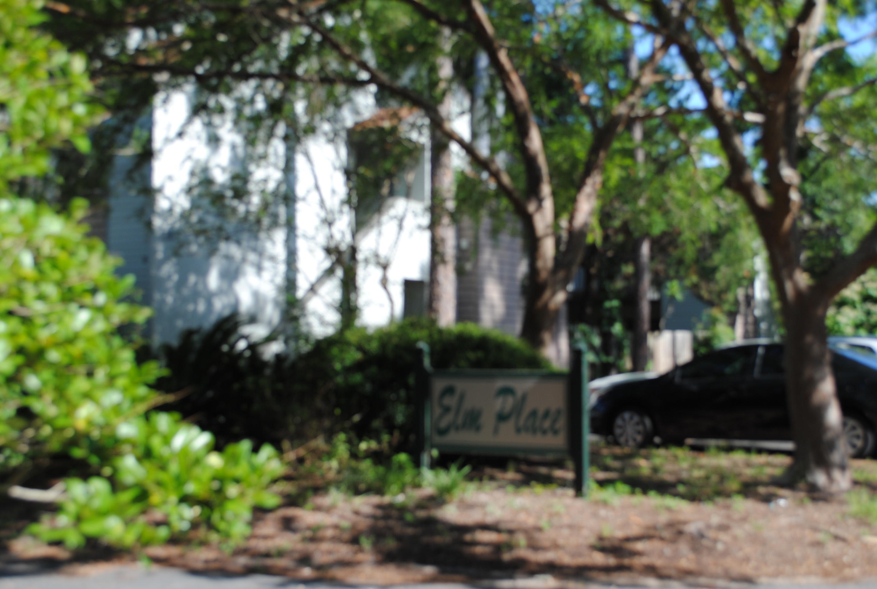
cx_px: 438
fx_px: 1172
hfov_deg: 41.0
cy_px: 294
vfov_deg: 28.2
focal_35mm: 48
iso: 100
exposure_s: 1/160
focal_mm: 32
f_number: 6.3
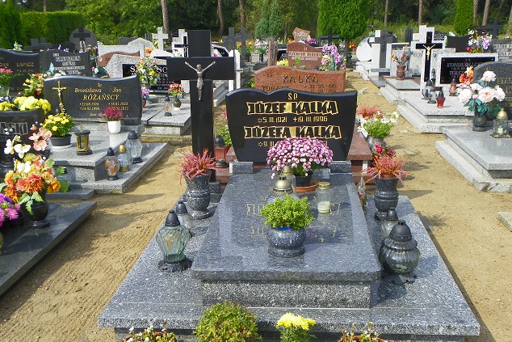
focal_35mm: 42
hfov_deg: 46.4
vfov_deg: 31.9
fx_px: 597
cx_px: 256
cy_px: 184
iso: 64
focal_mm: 7.1
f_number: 4.5
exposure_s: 1/250
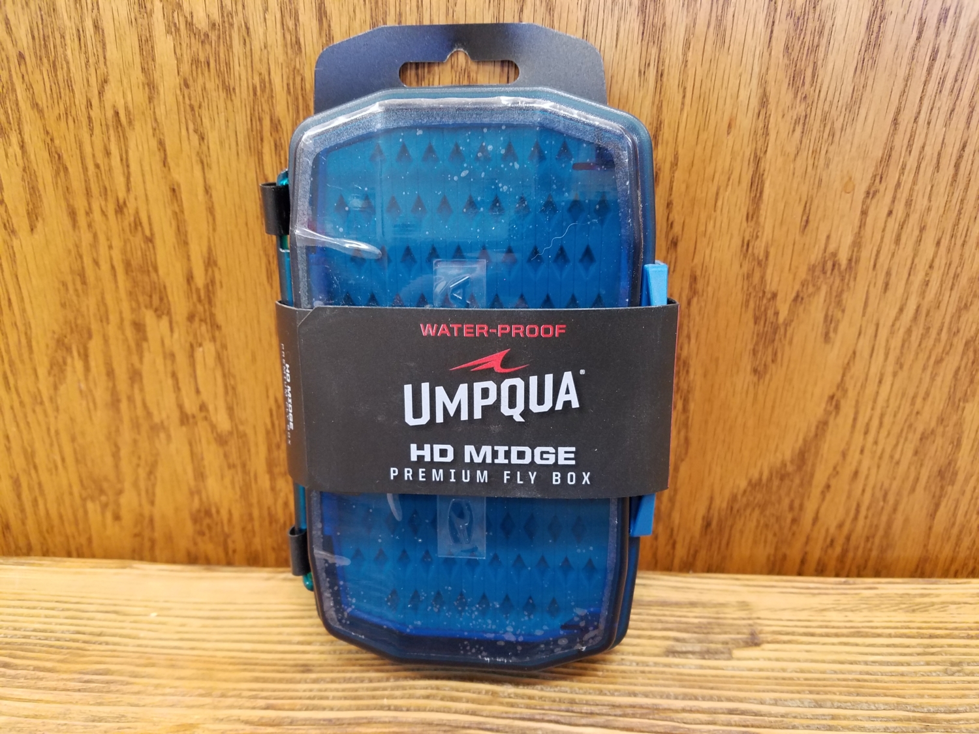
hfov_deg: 67.3
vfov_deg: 53.1
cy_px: 367
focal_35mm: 26
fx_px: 735
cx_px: 490
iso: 200
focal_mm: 4.2
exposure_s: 1/15
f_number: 1.7
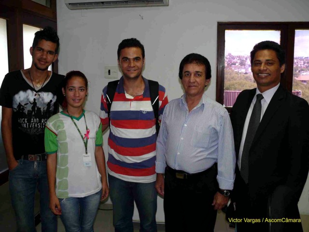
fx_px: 330
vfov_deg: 38.7
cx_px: 154
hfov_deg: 50.1
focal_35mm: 37
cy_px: 116
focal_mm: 7.7
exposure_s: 1/30
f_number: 2.8
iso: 100
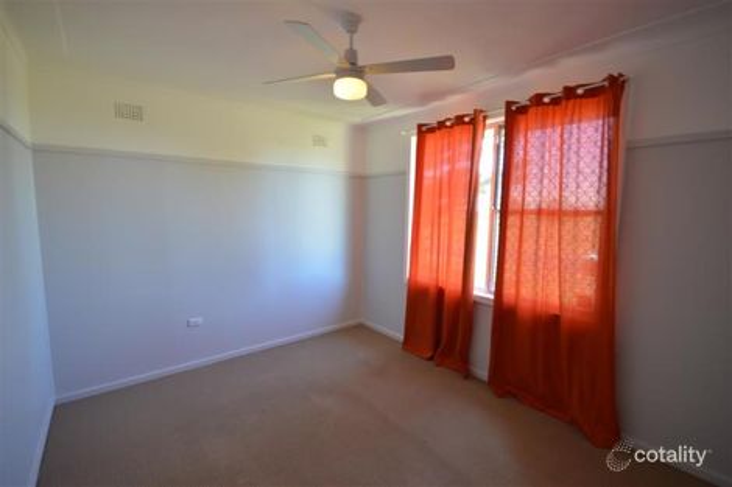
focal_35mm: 15
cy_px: 244
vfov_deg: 77.3
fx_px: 305
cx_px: 366
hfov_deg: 100.4
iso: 100
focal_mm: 10
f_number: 7.1
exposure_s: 1/5
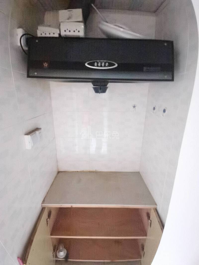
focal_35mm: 17
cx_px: 100
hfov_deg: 74.7
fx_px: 130
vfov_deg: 91.0
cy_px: 132
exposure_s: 1/16.7
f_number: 2.4
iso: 2500
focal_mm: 1.78
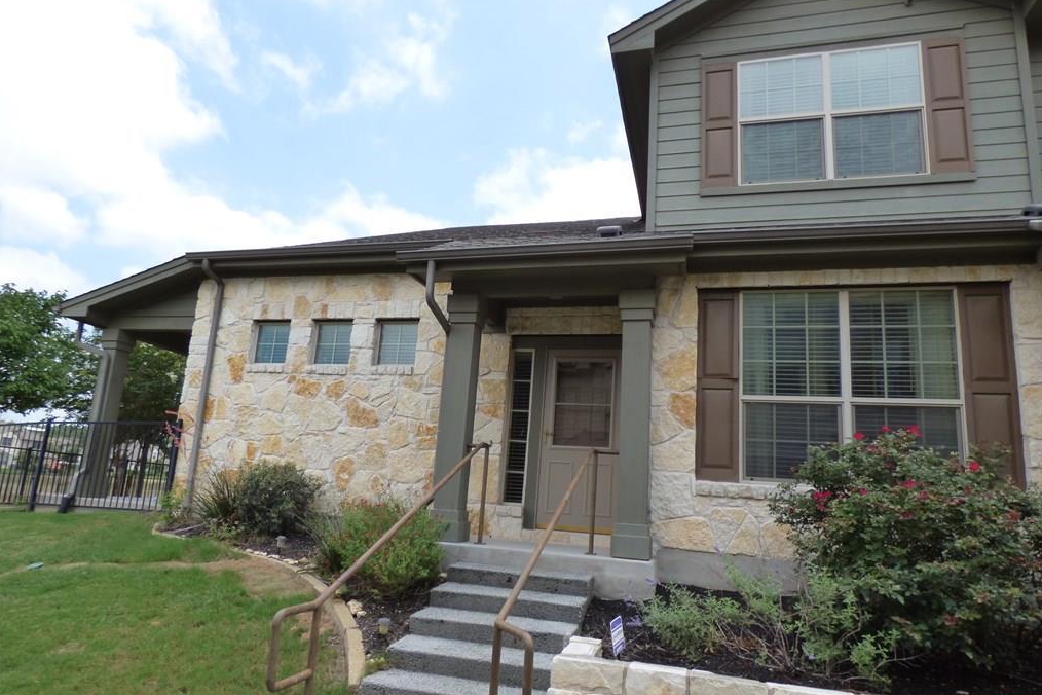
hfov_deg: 81.2
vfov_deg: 59.4
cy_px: 375
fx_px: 608
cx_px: 521
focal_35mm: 21
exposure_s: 1/1300
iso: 160
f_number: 2.8
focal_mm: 3.58
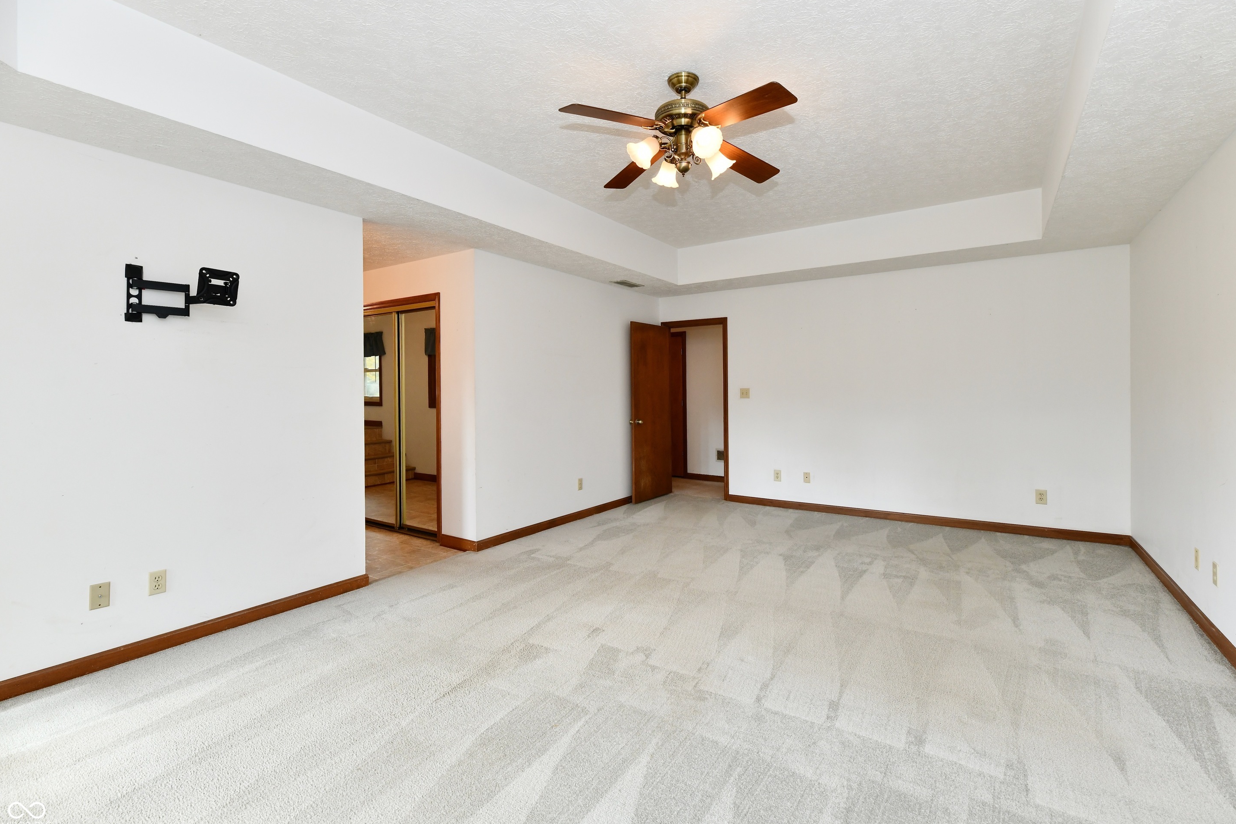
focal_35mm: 15
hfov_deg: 100.3
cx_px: 651
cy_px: 399
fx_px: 515
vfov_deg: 77.3
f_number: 6.3
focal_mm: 14
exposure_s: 1/160
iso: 640
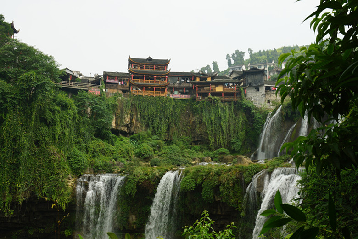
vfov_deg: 39.9
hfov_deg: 57.3
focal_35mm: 33
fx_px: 328
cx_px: 179
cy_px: 120
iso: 100
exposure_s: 1/80
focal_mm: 22
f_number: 7.1
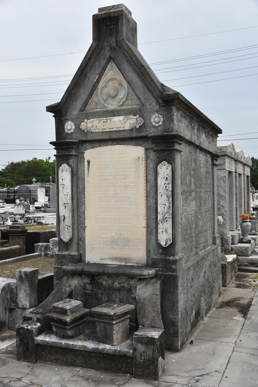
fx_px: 408
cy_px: 194
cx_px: 129
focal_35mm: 38
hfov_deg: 35.1
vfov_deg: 50.7
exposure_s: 1/320
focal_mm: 38
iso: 100
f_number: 9
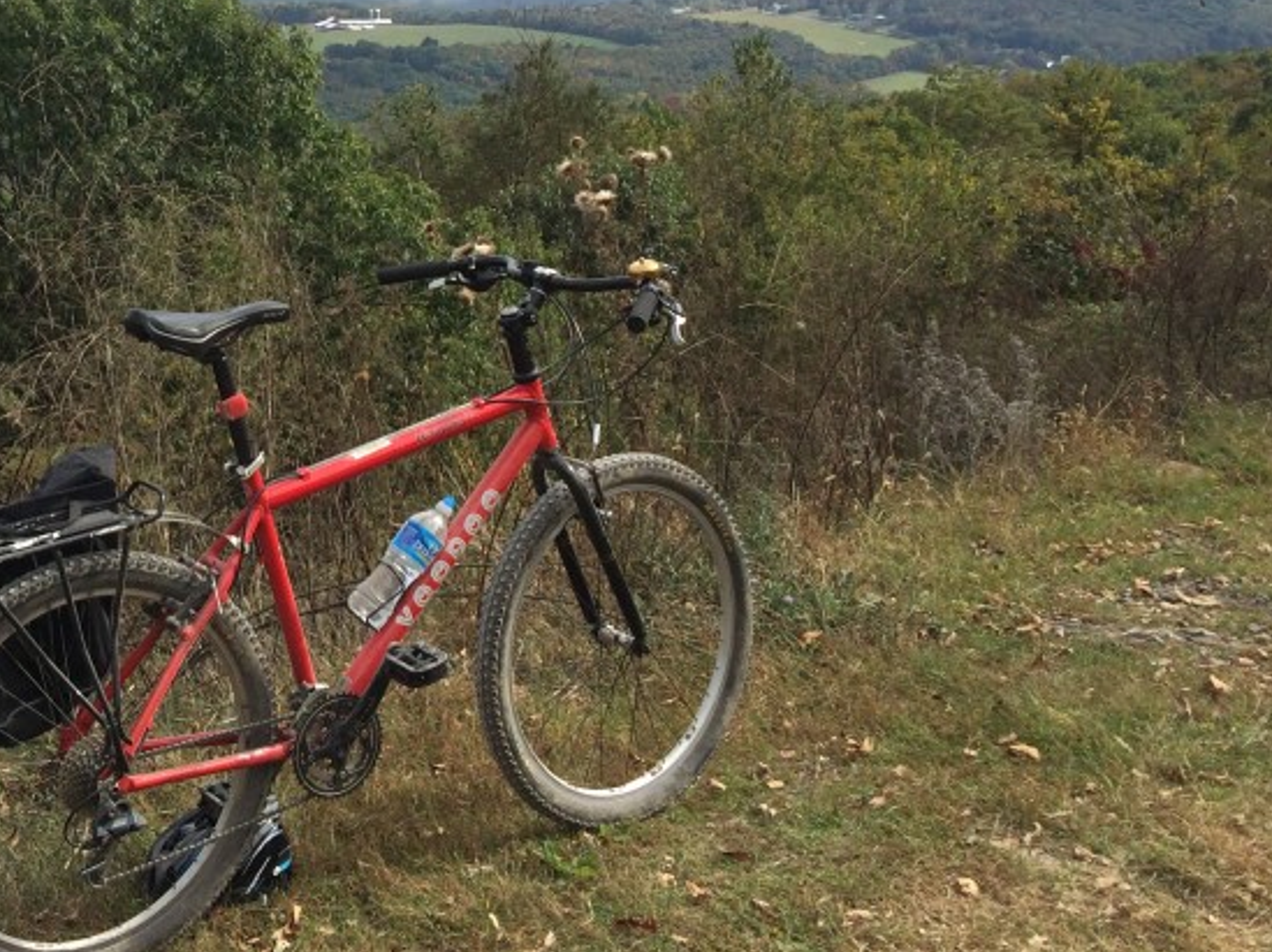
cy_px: 83
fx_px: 2056
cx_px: 241
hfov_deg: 33.3
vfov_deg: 25.2
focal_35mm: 56
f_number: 2.2
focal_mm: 4.12
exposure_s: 1/2283
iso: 32
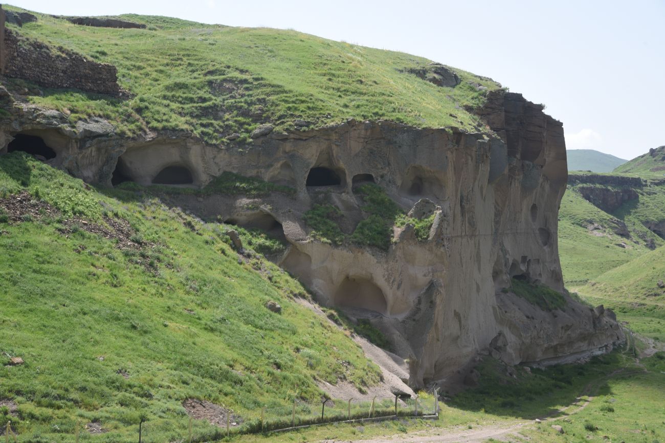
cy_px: 222
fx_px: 1034
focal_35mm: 56
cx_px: 332
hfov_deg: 35.6
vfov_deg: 24.2
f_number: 10
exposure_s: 1/125
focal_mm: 56
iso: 125
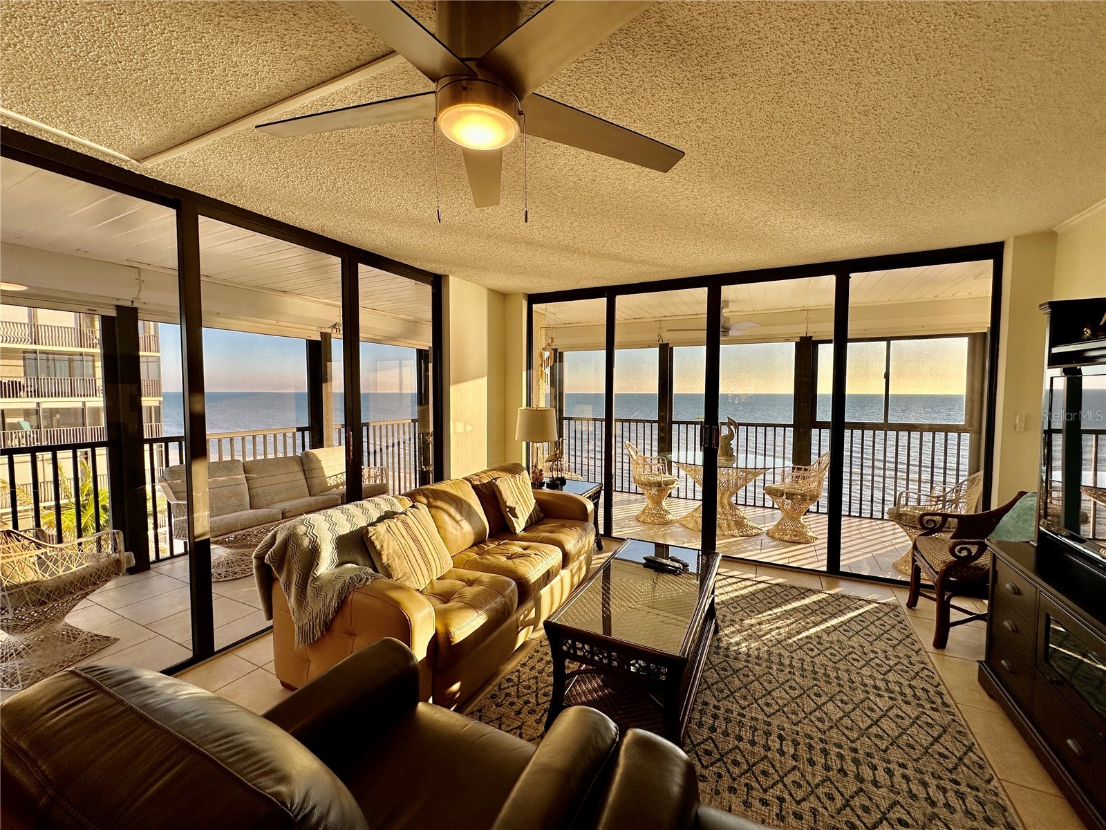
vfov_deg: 85.7
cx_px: 553
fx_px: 447
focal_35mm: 14
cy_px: 415
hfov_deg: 102.1
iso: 40
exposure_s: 1/300
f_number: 2.2
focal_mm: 2.22
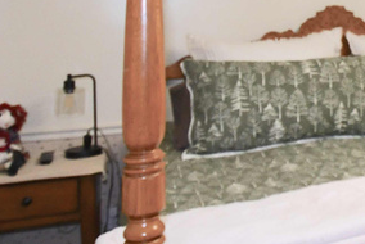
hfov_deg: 29.1
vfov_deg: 24.0
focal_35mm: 54
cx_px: 487
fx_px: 548
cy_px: 1
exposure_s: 1/60
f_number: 7.1
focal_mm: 10
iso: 1000
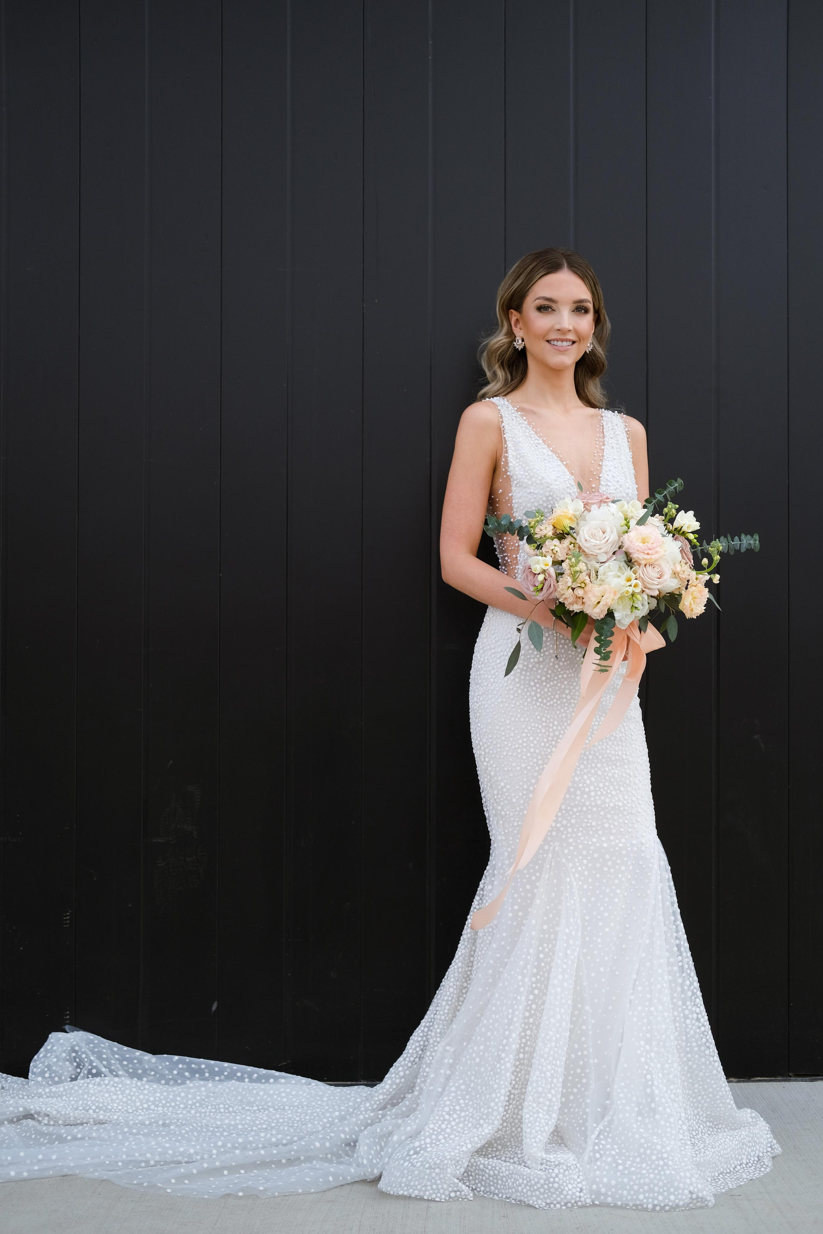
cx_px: 412
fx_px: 1817
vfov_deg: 37.5
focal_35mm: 53
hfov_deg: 25.5
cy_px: 617
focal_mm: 35
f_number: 2
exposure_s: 1/3000
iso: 160
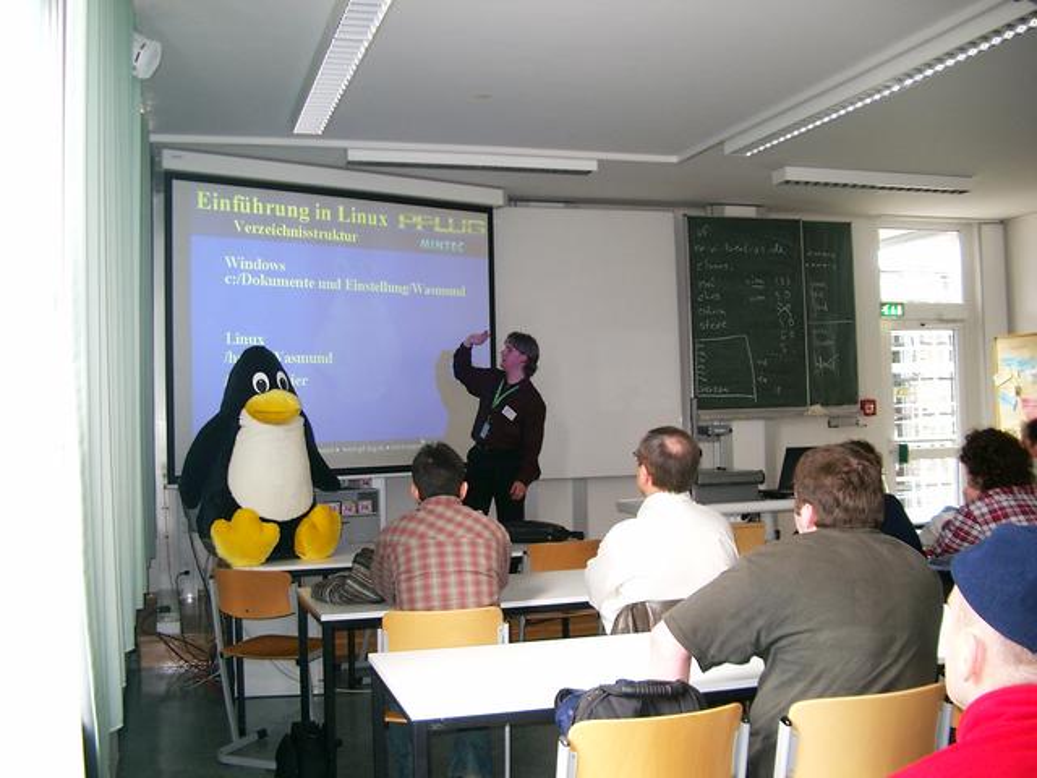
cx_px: 518
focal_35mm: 37
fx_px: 1108
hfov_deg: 50.1
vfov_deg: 38.7
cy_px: 389
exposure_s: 1/60
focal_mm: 7.6
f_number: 2.6
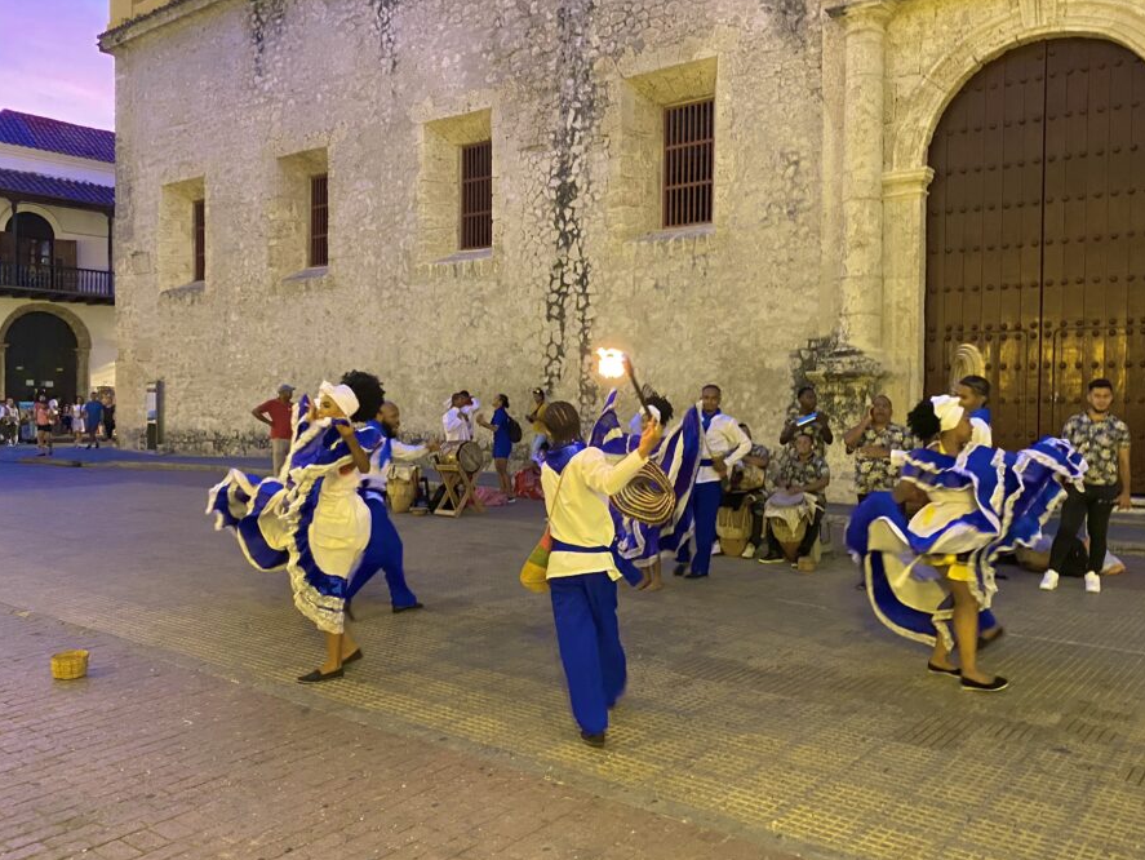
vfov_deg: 46.8
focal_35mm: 30
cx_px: 634
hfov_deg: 59.8
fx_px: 993
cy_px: 430
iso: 640
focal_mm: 4.25
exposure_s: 1/30
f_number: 1.8
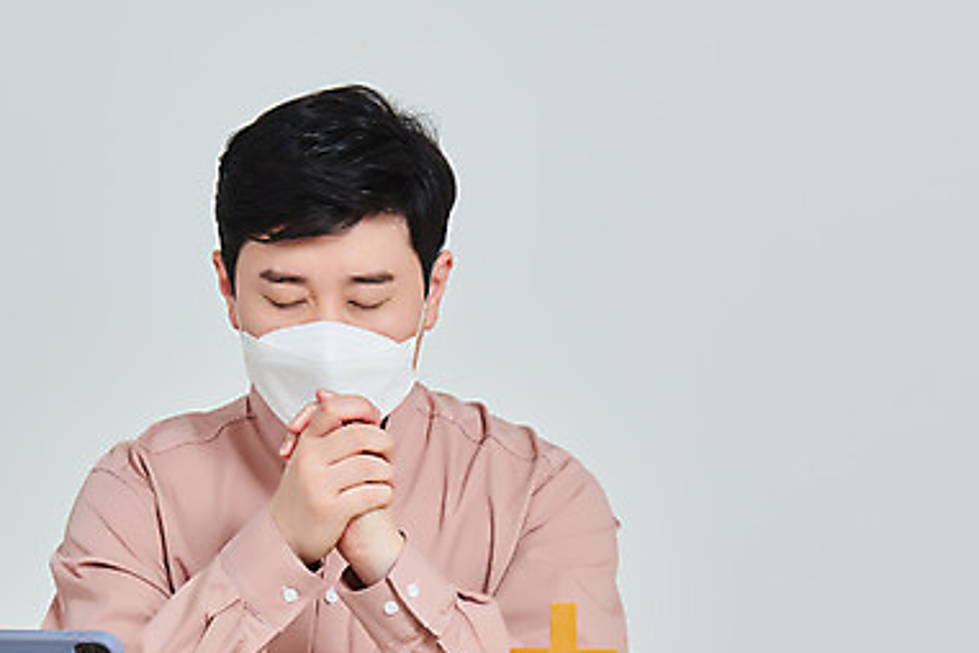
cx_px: 310
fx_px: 6200
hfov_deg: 9.0
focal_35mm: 228
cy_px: 476
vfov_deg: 6.0
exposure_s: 1/125
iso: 100
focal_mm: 145
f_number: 13
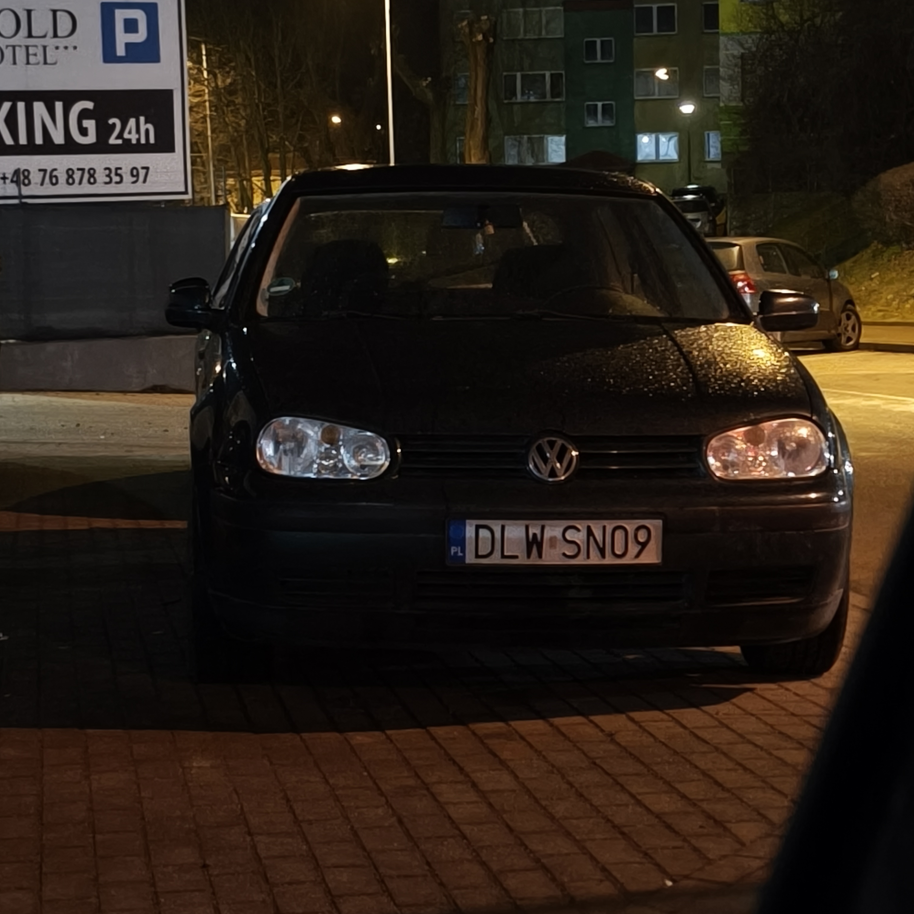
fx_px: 2509
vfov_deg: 20.6
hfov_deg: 20.6
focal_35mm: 84
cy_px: 388
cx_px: 456
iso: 6400
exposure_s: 1/10
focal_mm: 6.57
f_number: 1.6
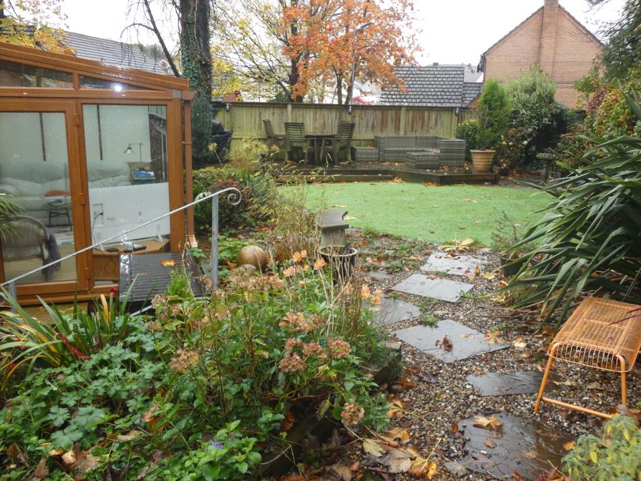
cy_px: 240
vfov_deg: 45.4
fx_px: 574
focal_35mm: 31
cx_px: 320
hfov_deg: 58.4
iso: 250
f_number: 3.3
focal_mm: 5.5
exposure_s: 1/60
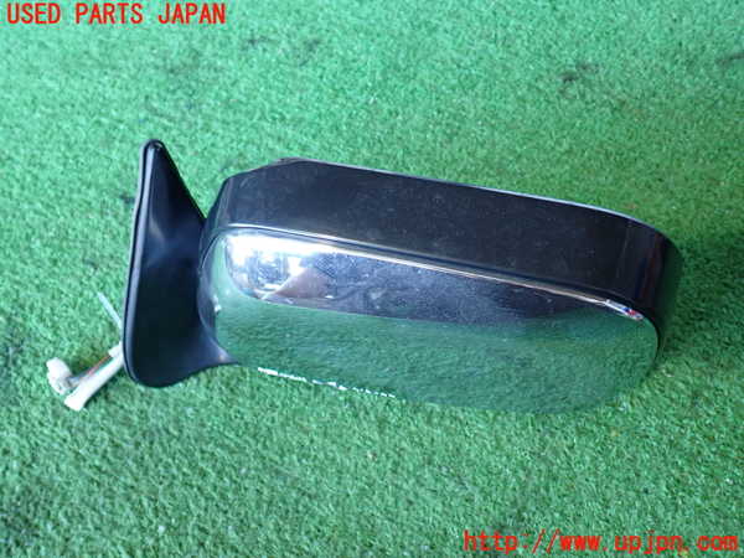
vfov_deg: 44.2
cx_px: 372
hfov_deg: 56.8
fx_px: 688
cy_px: 279
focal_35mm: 32
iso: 250
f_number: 2.4
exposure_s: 1/30
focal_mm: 5.79
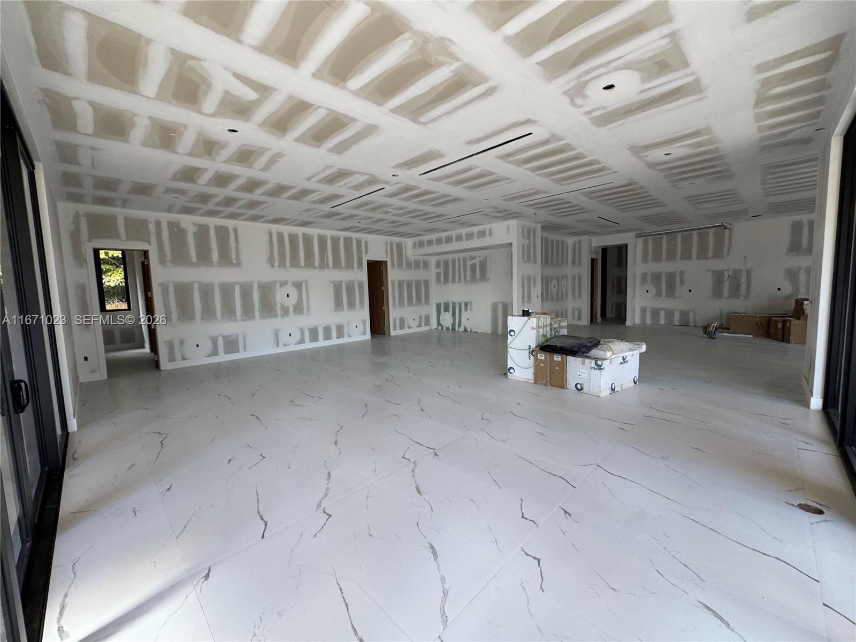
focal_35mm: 14
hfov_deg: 102.1
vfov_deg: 85.7
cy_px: 321
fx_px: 346
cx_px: 428
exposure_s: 1/99
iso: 100
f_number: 2.2
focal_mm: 2.22
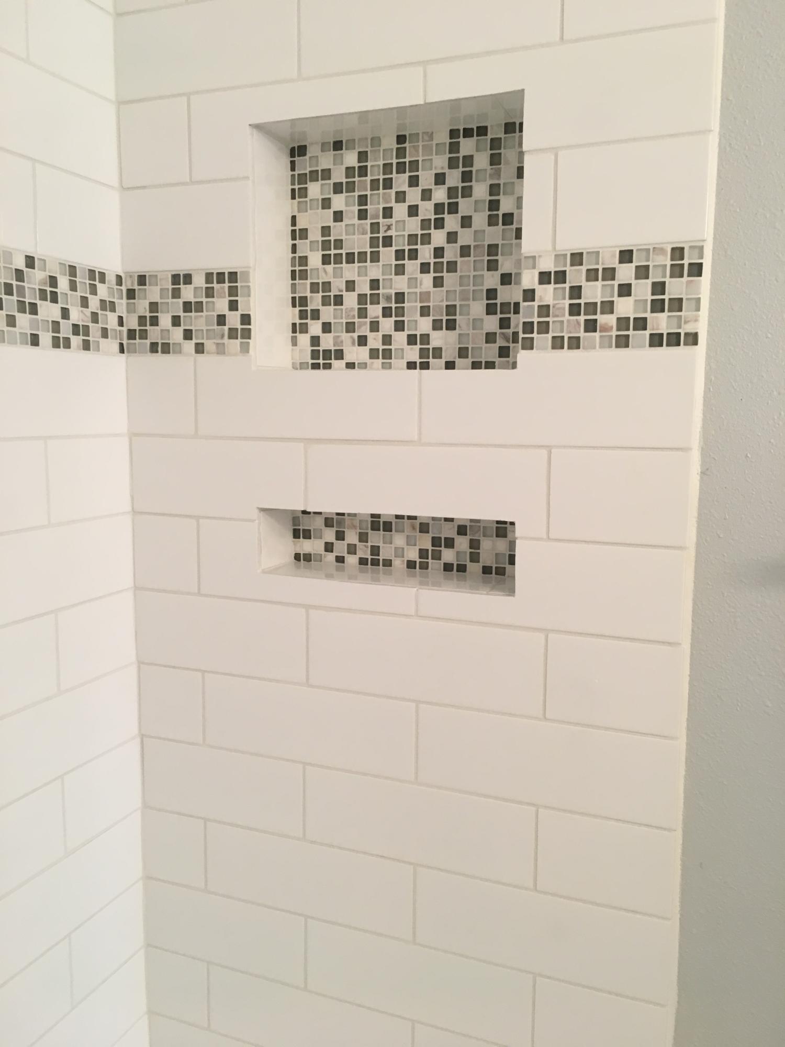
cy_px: 524
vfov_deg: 61.7
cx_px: 392
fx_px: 877
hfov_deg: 48.2
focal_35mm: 29
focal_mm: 4.15
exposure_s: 1/30
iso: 64
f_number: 2.2
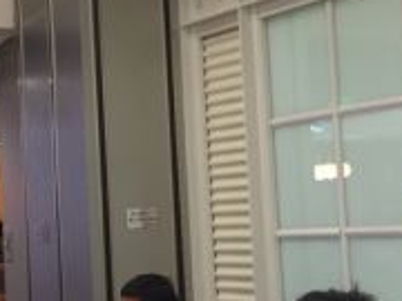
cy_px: 108
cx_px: 2
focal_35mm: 113
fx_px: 1312
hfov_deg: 17.0
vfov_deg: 13.1
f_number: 2.2
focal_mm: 4.15
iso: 100
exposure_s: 1/30
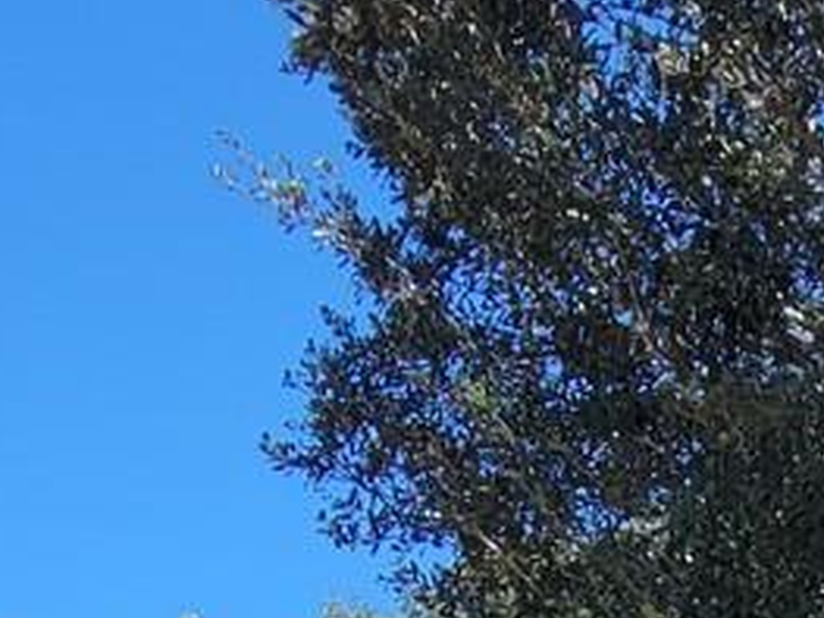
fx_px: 1880
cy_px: 1681
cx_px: 1081
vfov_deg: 12.3
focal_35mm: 79
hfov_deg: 22.1
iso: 50
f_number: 2.2
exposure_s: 1/694
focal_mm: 2.2
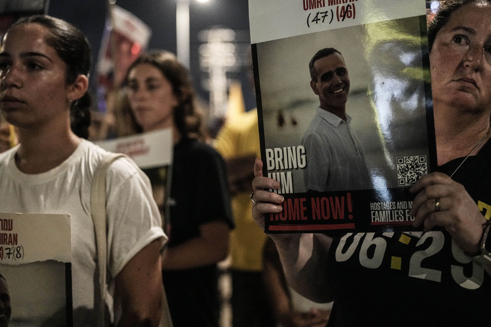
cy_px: 151
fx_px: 600
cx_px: 245
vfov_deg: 30.5
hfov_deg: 44.5
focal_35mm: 44
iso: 6400
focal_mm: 35
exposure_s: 1/125
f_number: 1.4
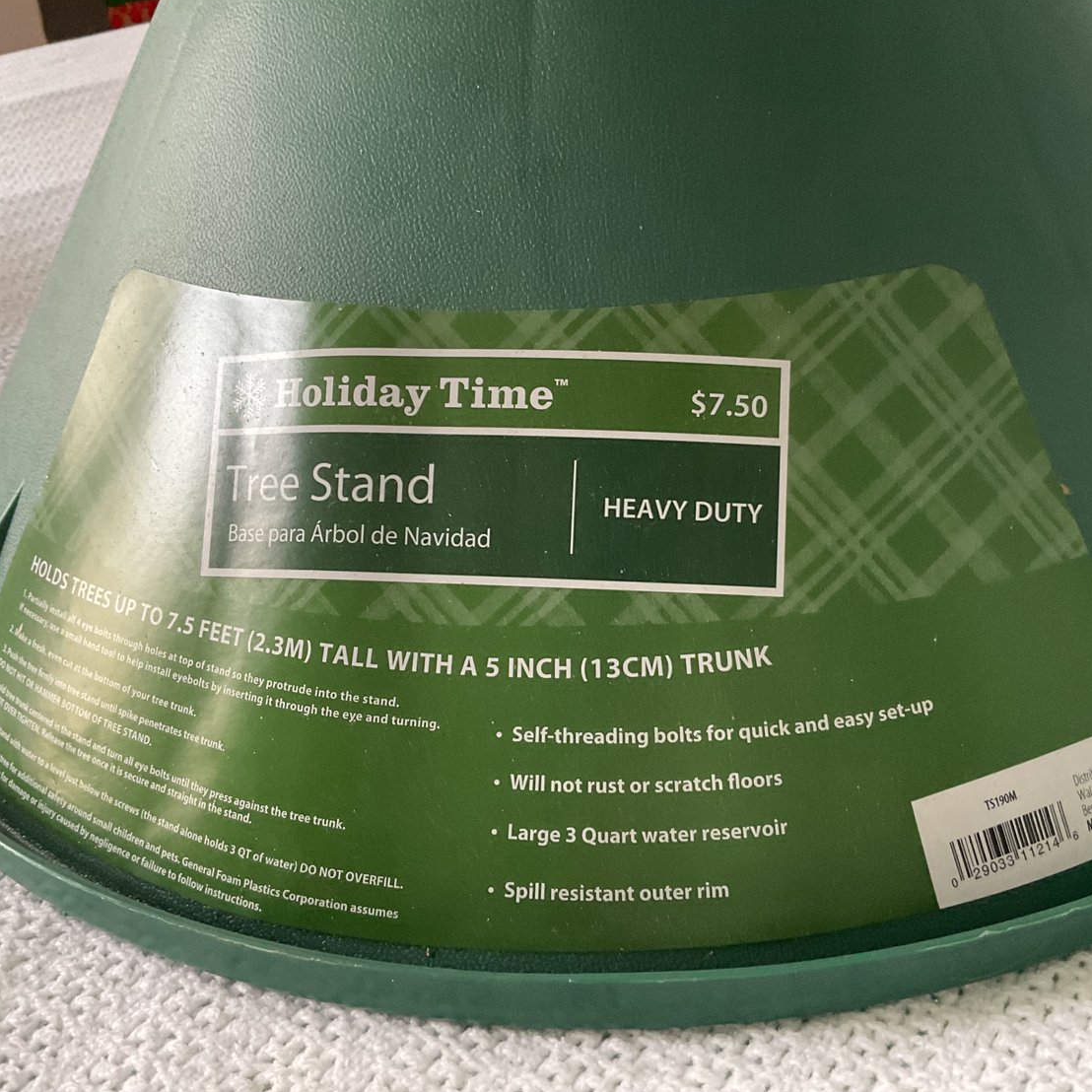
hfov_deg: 47.0
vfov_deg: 47.2
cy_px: 535
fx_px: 1249
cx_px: 634
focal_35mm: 35
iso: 250
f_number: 1.8
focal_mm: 3
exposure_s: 1/60
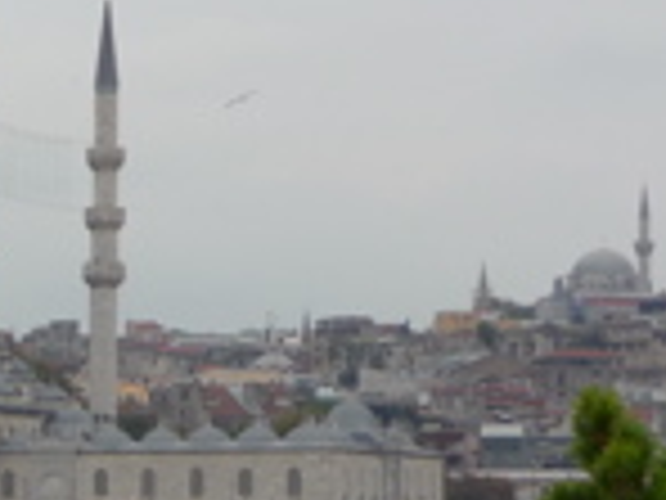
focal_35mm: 288
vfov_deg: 5.1
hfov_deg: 6.8
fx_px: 5541
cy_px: 552
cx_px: -284
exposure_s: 1/320
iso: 100
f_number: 4.7
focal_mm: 14.2
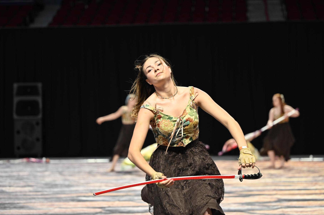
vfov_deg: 14.8
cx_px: 162
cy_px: 108
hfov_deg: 22.2
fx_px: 827
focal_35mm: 92
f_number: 2.8
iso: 1600
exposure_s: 1/1000
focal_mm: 92
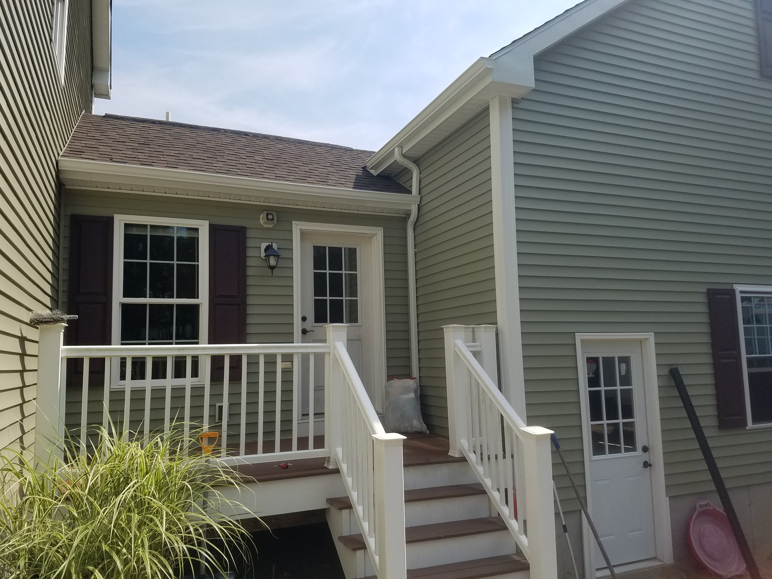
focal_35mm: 26
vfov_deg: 53.1
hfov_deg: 67.3
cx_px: 386
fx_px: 580
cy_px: 290
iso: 50
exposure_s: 1/2848
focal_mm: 4.2
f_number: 1.7
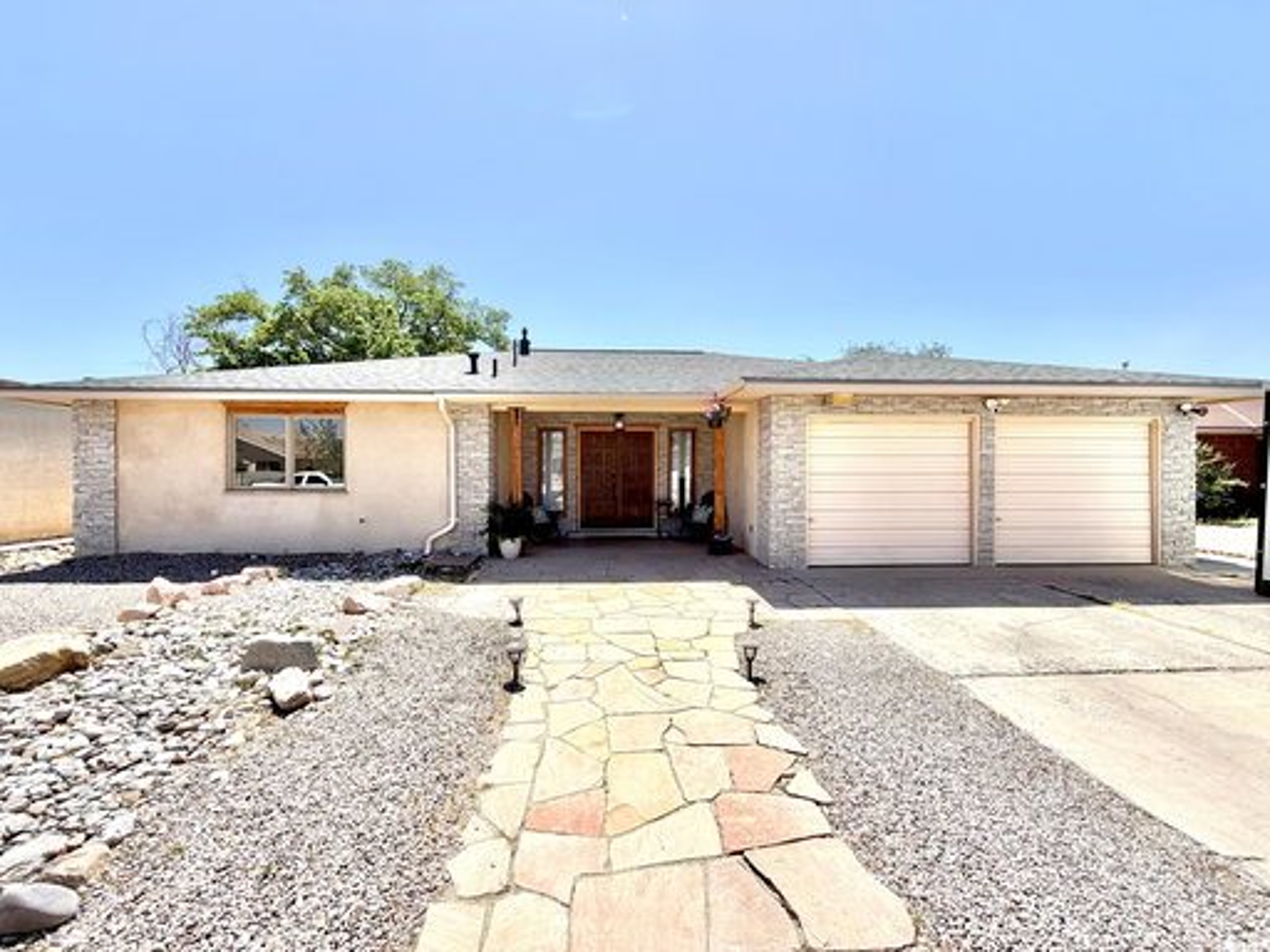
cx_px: 635
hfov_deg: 102.1
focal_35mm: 14
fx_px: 514
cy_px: 476
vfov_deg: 85.7
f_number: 2.2
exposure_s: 1/1033
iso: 20
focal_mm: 2.22
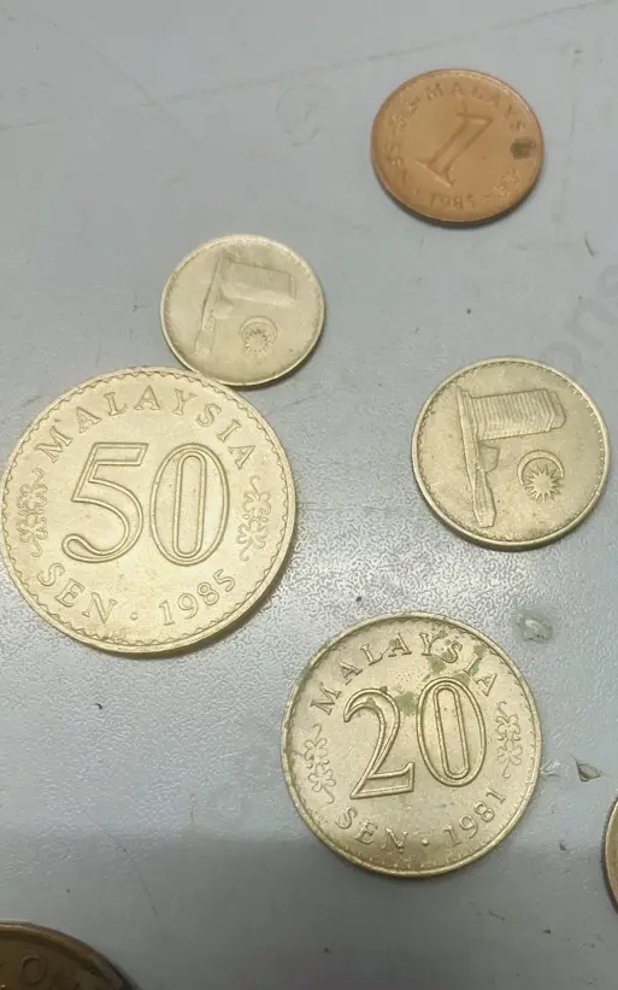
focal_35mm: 37
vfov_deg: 52.5
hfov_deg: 34.2
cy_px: 575
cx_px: 401
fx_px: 997
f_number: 1.8
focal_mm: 3.99
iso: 80
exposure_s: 1/50
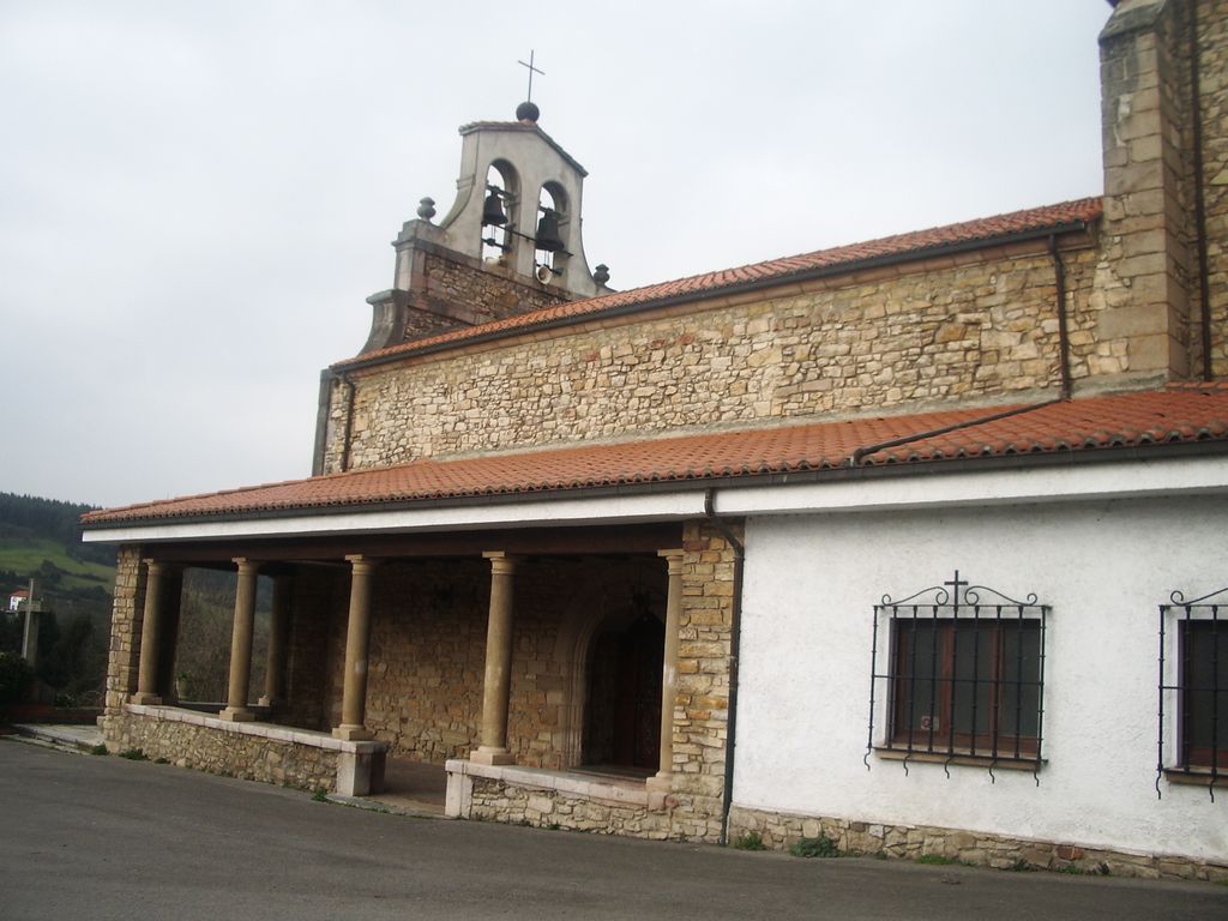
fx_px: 1242
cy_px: 460
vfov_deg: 40.7
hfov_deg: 52.6
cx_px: 614
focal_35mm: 35
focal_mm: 5.8
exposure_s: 1/320
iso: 50
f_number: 4.3
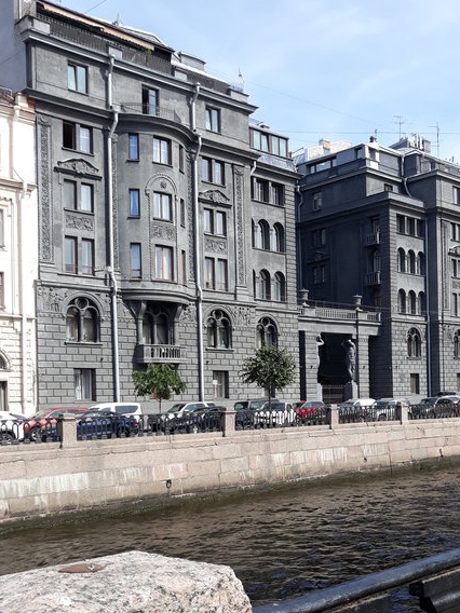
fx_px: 673
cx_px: 320
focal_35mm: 38
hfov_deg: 37.2
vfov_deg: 48.4
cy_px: 391
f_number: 1.7
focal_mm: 3.71
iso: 40
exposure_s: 1/896
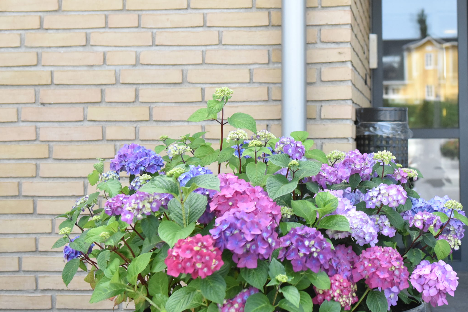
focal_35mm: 71
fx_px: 923
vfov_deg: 19.2
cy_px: 108
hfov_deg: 28.0
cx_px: 352
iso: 4000
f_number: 3.5
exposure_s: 1/4000
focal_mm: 38
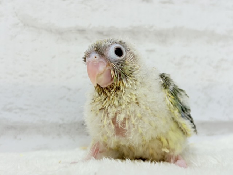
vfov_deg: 28.0
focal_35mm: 52
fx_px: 350
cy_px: 88
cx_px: 116
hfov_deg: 36.8
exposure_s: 1/100
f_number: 1.6
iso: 80
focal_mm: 5.96
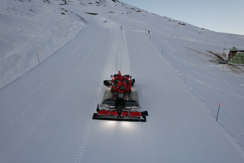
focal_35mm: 22
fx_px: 149
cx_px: 122
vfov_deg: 57.2
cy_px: 82
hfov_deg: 78.6
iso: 100
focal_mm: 8.38
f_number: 2.8
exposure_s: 1/320
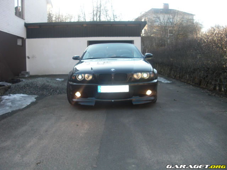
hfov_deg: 51.4
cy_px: 85
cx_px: 114
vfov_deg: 39.7
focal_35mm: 36
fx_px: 236
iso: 50
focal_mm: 6.3
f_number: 2.8
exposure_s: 1/80
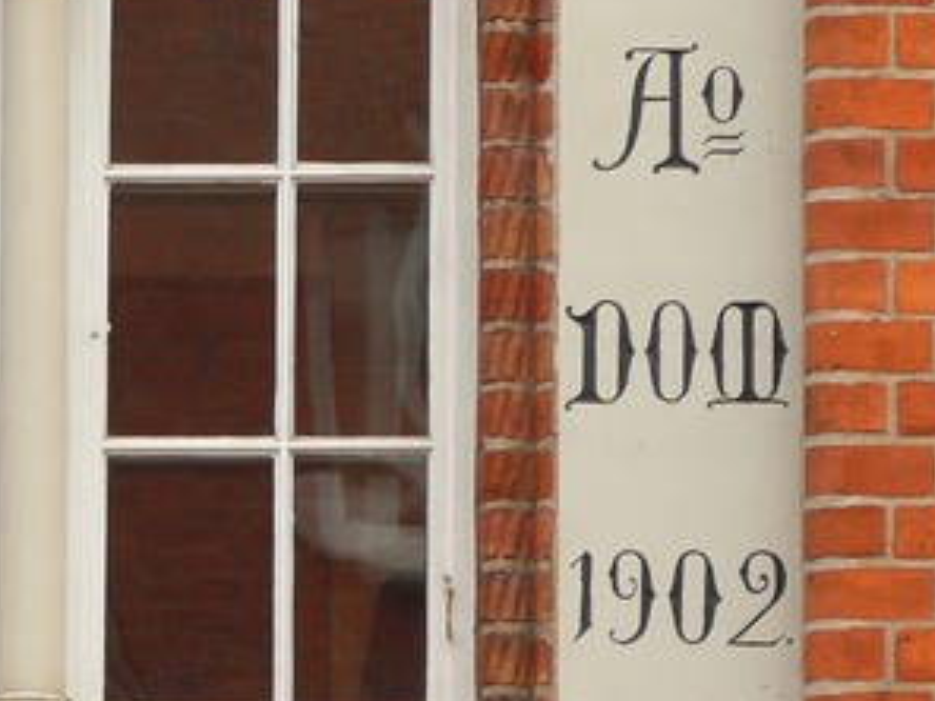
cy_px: 6
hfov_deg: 3.7
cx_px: 155
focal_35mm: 540
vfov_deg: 2.8
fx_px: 14586
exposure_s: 1/30
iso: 125
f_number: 3.6
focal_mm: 45.1
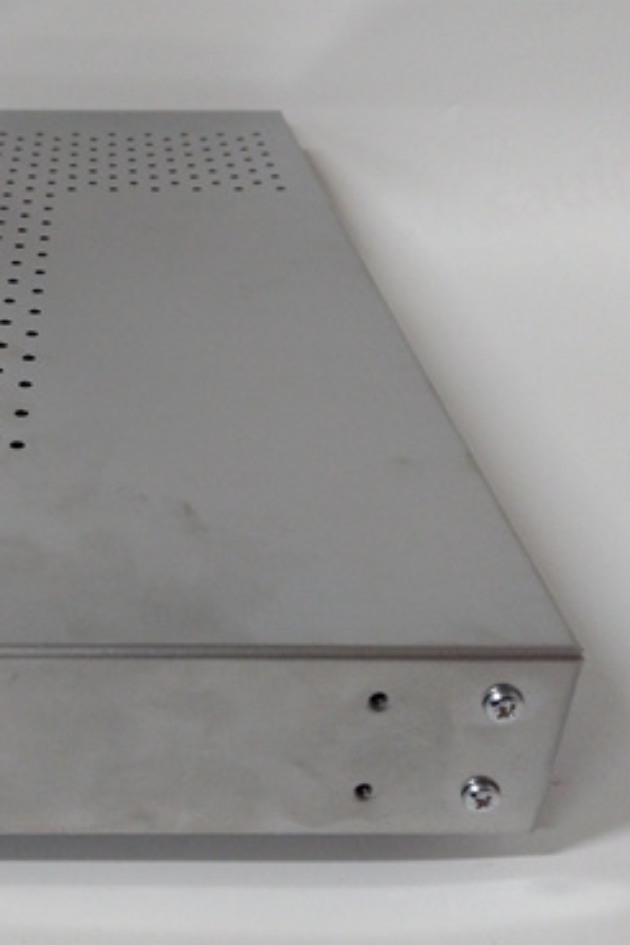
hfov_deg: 33.9
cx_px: 115
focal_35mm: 38
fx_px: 997
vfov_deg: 50.7
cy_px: 470
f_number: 2
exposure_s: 1/33
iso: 351
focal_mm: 3.79
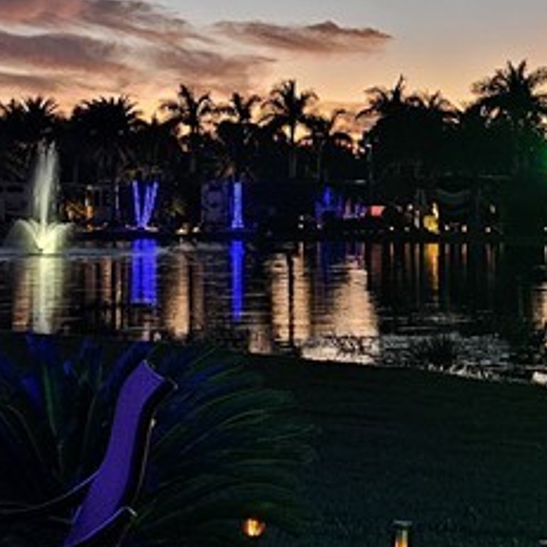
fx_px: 1609
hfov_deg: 19.1
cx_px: 424
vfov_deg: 19.1
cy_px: 121
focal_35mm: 90
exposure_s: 1/30
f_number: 1.7
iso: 500
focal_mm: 6.3
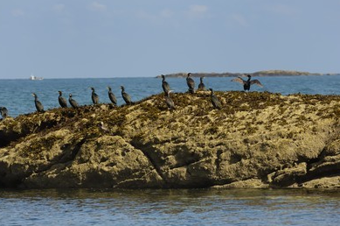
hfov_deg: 6.4
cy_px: 114
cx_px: 158
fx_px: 3064
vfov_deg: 4.2
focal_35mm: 325
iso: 100
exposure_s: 1/400
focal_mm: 200
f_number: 4.2
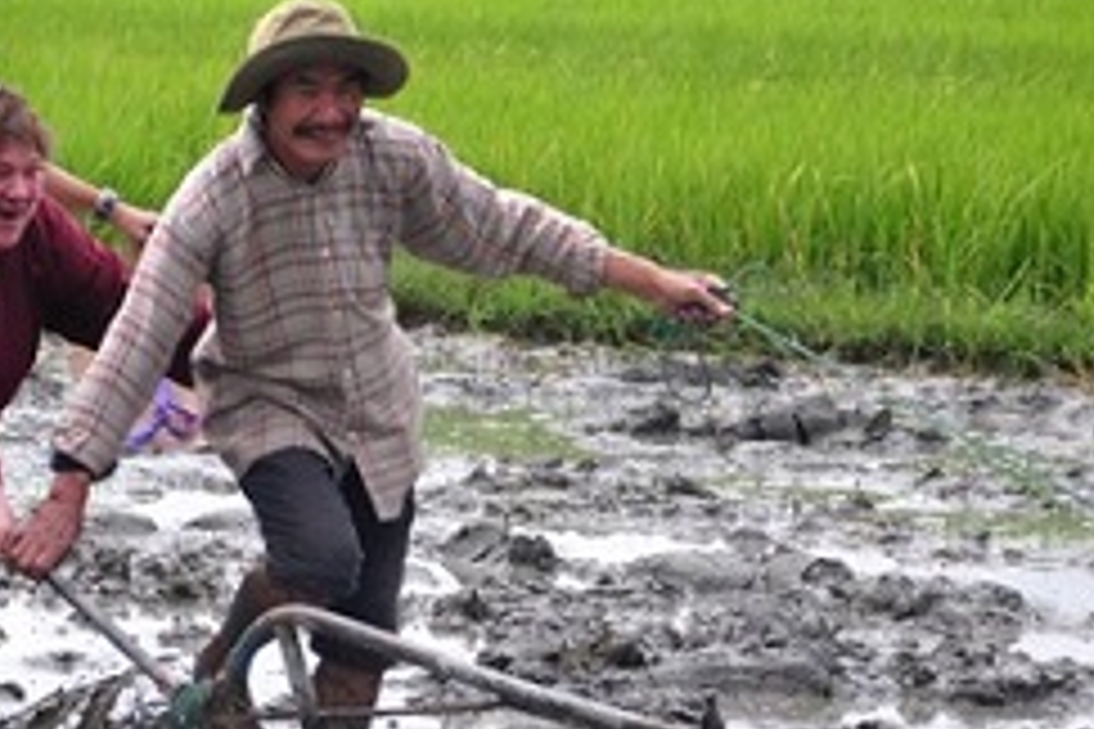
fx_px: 6290
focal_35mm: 207
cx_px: 270
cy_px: 423
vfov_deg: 6.6
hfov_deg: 9.9
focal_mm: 86
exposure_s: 1/640
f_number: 6.3
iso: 500
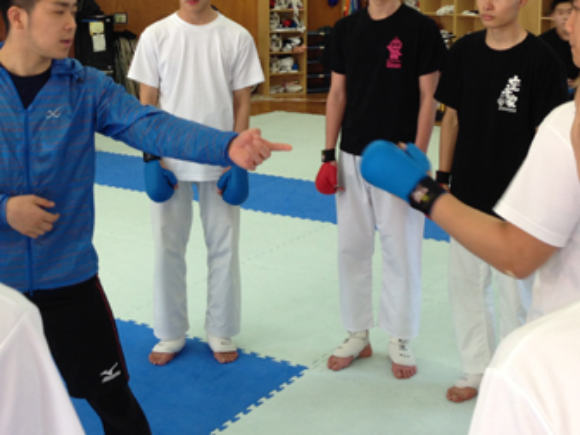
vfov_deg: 24.5
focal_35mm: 59
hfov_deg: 32.7
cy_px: 97
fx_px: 989
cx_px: 259
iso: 50
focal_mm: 4.12
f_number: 2.4
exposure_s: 1/24
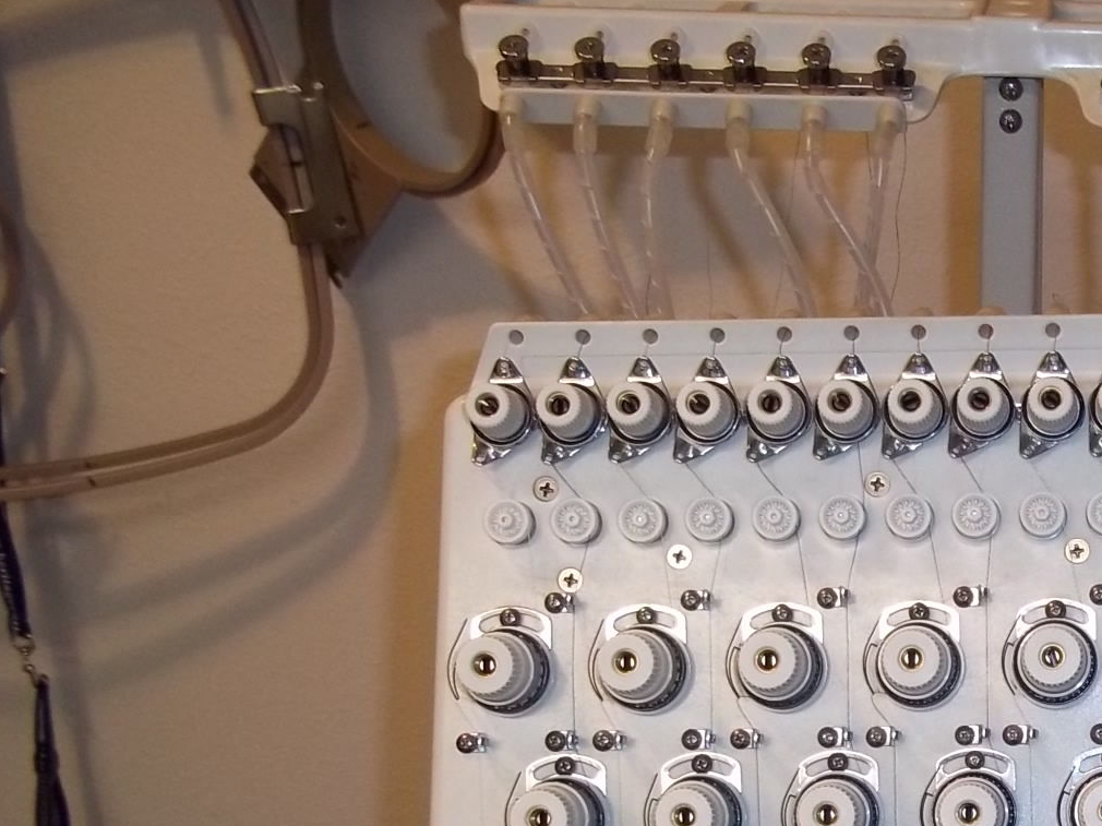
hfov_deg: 25.4
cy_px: 795
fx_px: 2323
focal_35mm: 73
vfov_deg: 19.7
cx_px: 1107
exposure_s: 1/30
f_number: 3.1
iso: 160
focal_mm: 6.5
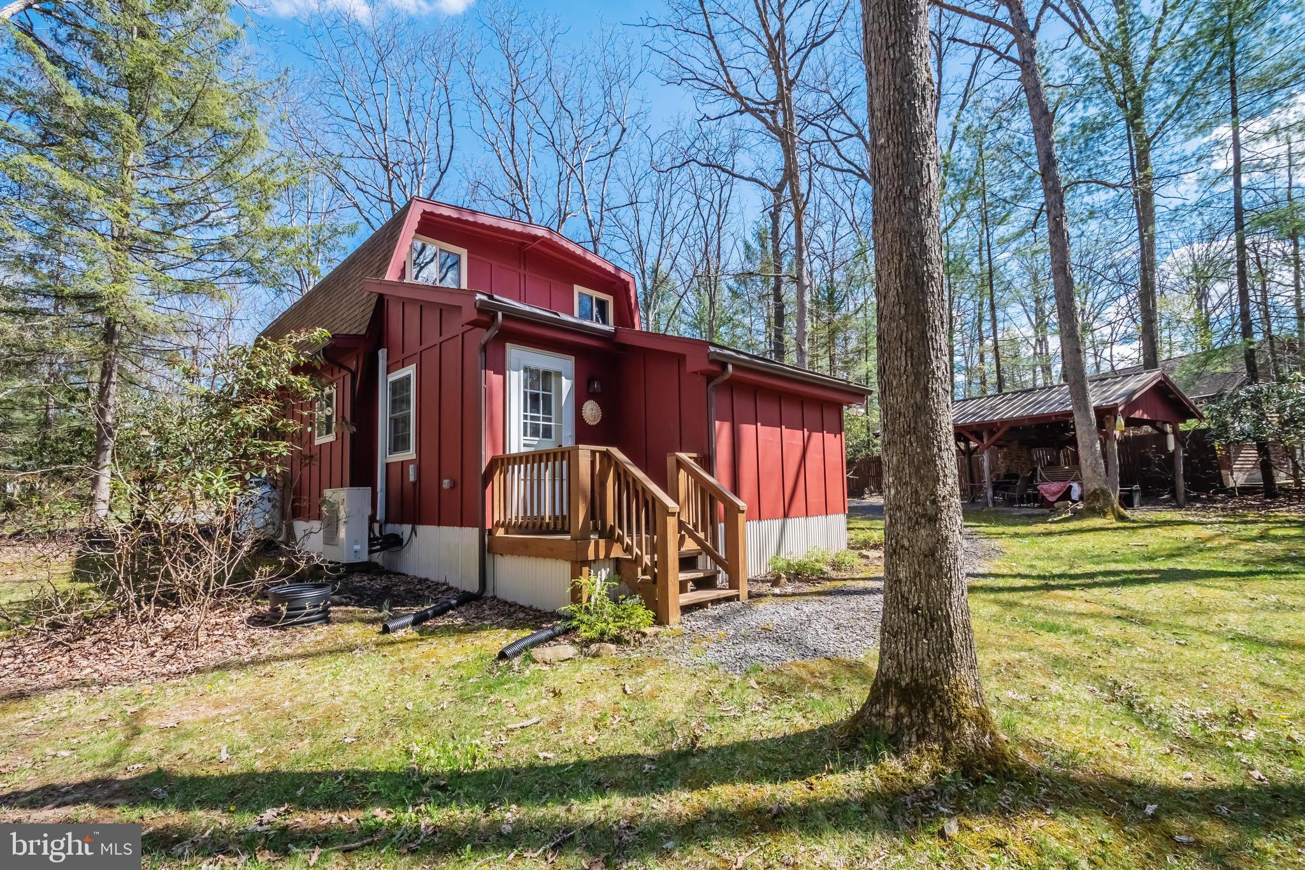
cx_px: 652
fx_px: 544
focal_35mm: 15
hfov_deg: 100.4
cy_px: 435
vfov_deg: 77.3
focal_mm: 10
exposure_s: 1/320
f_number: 9
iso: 400
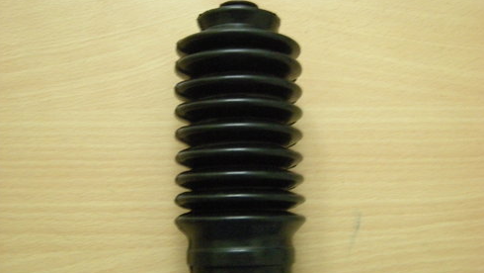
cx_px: 243
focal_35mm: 50
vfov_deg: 24.0
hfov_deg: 41.3
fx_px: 642
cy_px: 140
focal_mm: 7.5
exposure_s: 1/6.2
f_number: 3.5
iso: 800
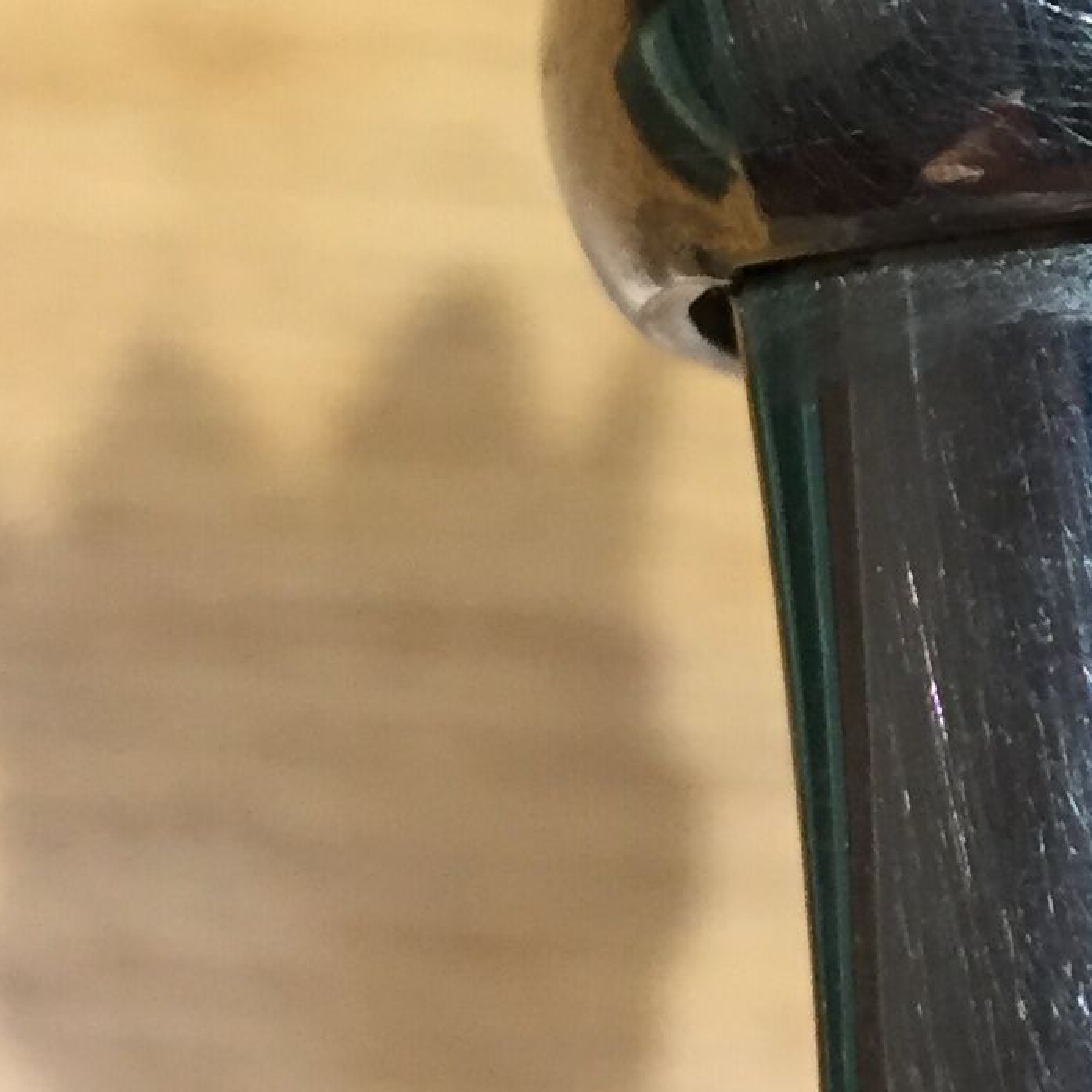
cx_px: 1360
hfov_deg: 14.0
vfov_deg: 14.1
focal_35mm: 120
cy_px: -177
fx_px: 4283
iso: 200
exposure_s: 1/33
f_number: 2.2
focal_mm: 4.15
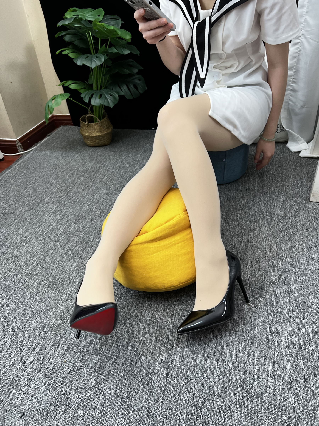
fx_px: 319
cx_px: 160
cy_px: 213
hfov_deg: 53.1
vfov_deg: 67.3
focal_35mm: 26
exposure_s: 1/108
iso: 125
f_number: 1.5
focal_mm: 5.7
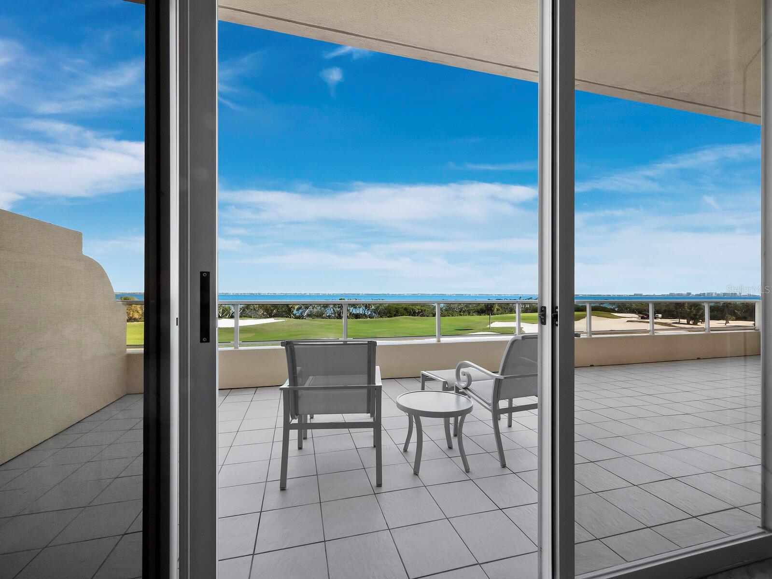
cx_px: 386
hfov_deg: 102.1
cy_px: 290
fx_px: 312
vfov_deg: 85.7
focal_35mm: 14
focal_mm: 7
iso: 400
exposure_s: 1/60
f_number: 11
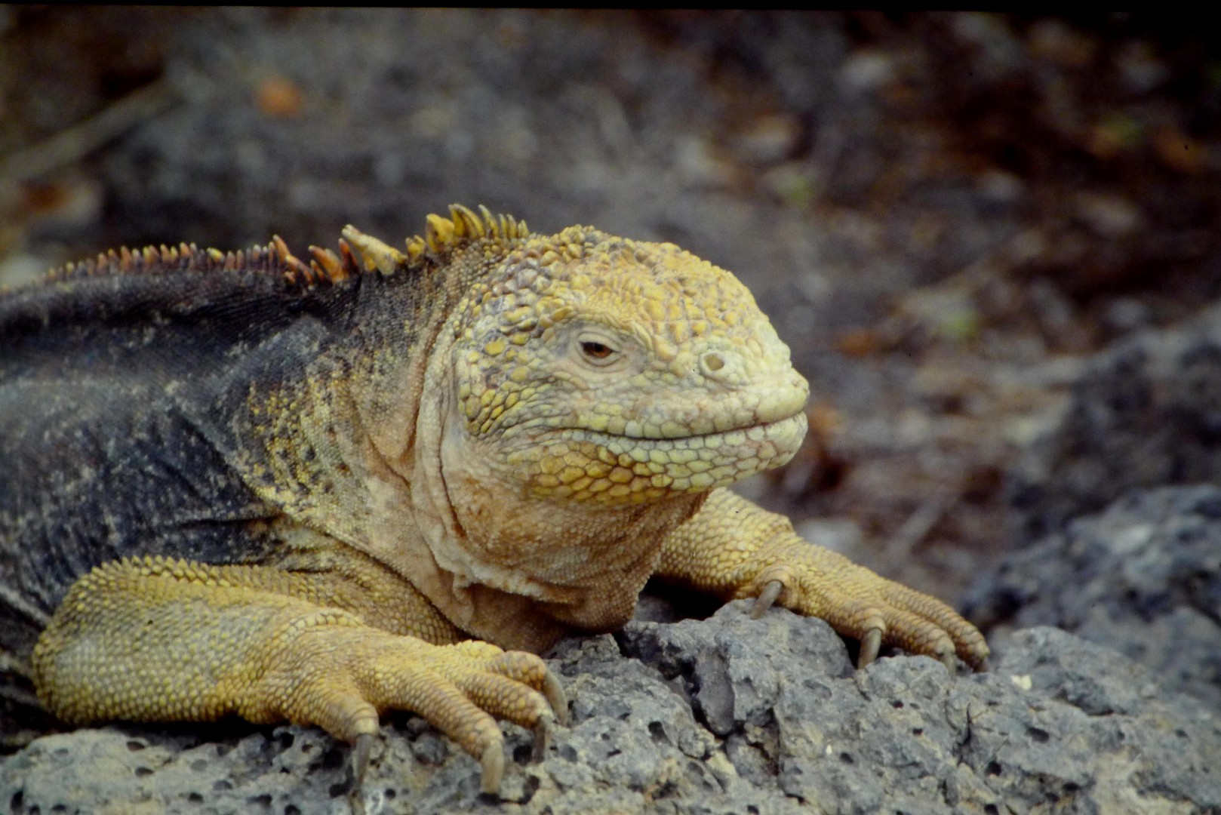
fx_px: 3494
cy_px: 408
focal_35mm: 103
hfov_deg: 19.8
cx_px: 610
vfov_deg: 13.3
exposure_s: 1/100
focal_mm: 19.2
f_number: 3.3
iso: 400
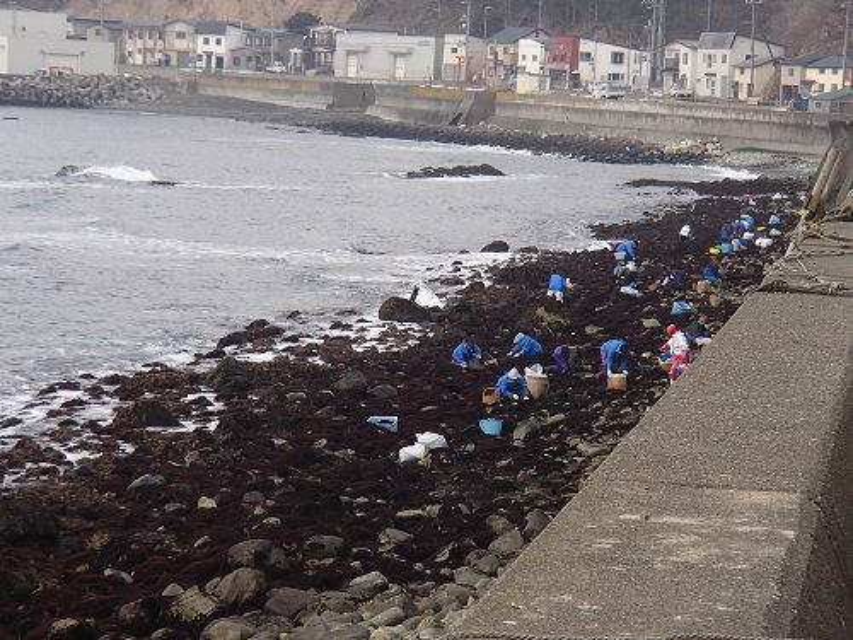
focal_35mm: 140
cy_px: 320
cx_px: 426
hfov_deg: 14.1
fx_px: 3450
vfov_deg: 10.6
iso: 125
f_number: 5.9
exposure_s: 1/250
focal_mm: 25
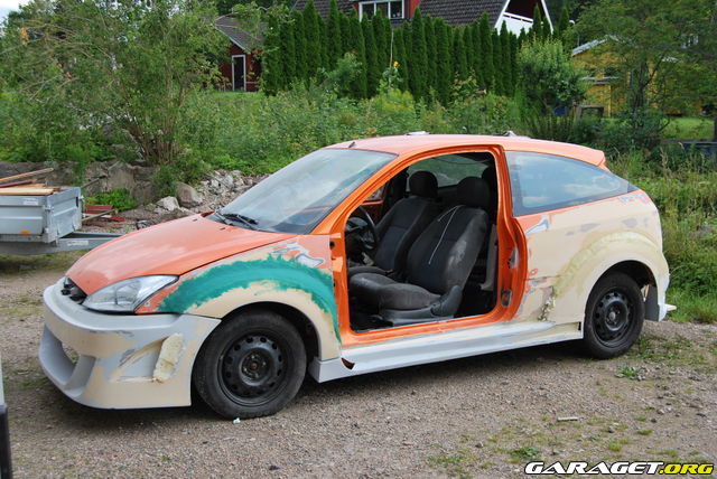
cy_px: 240
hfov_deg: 46.4
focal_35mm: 42
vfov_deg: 32.0
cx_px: 358
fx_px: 837
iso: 100
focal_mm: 28
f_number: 6.3
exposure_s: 1/160
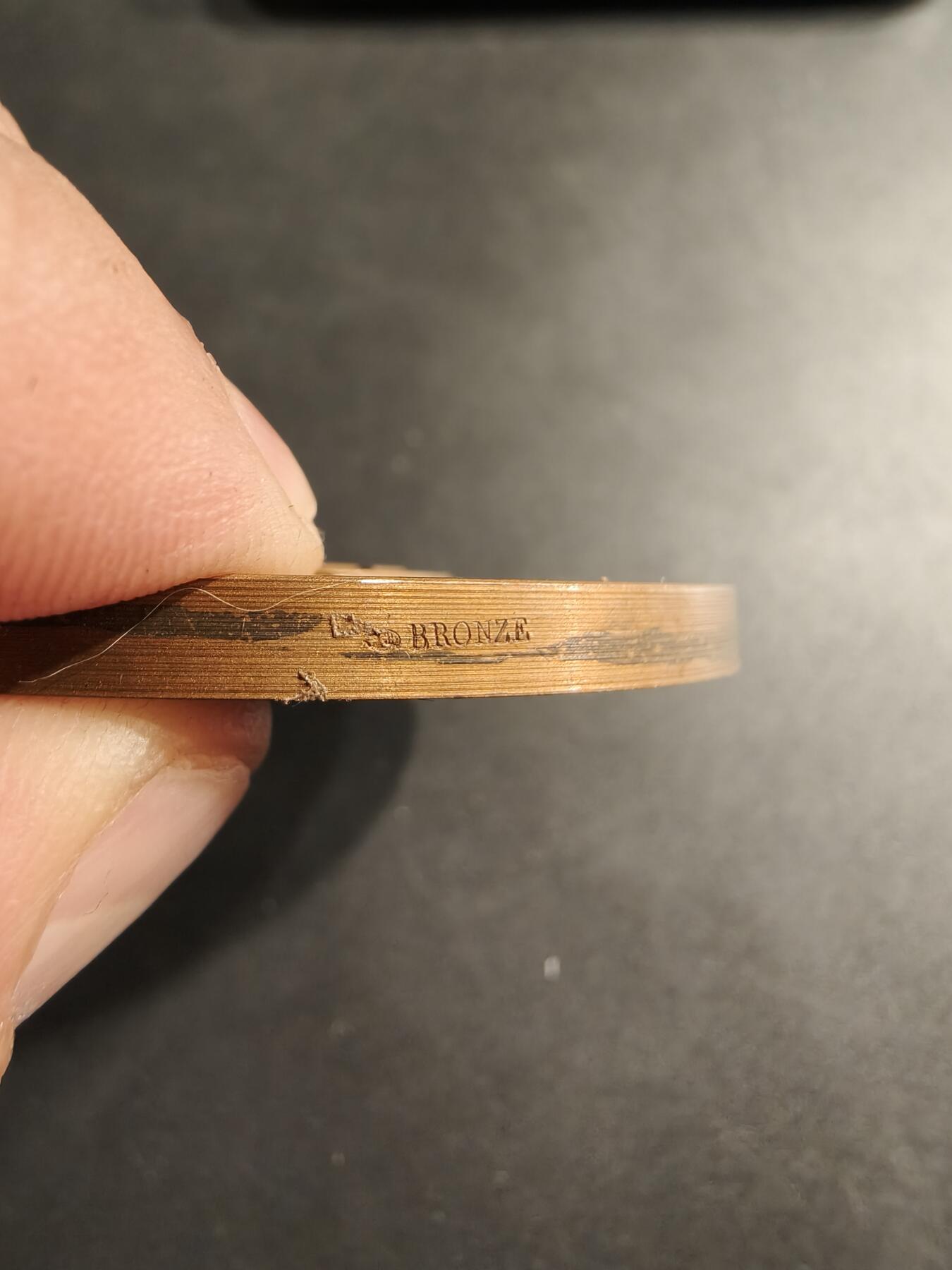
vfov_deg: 73.9
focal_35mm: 23
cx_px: 476
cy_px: 635
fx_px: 843
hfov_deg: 58.9
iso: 200
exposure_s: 1/84.7
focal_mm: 2.32
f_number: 2
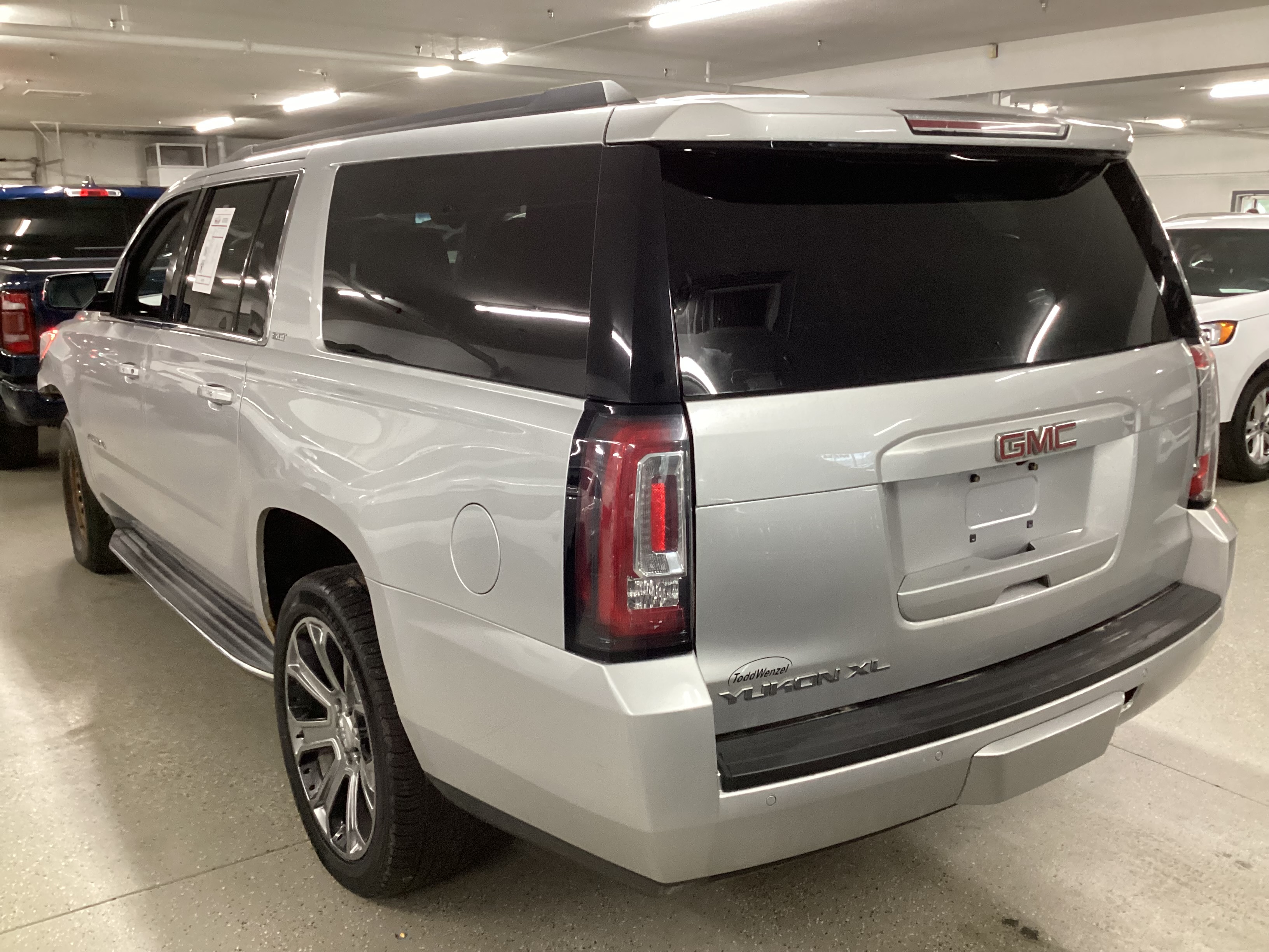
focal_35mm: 31
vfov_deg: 45.4
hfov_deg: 58.4
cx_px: 634
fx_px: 1136
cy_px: 476
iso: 320
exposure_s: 1/60
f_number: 2.4
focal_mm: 3.3
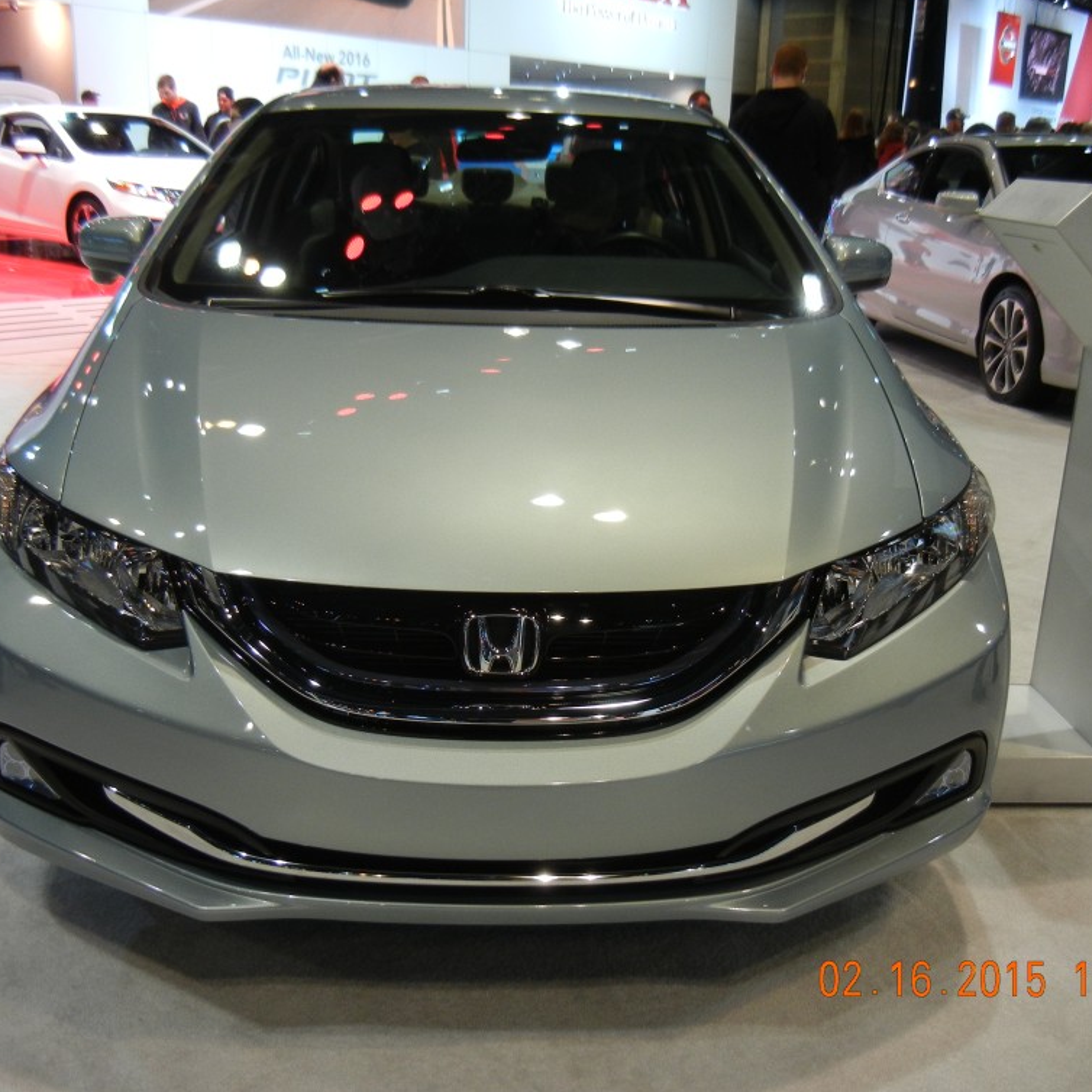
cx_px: 533
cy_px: 539
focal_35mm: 36
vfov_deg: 46.0
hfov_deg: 46.0
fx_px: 1285
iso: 244
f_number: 3.5
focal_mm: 5.4
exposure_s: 1/60
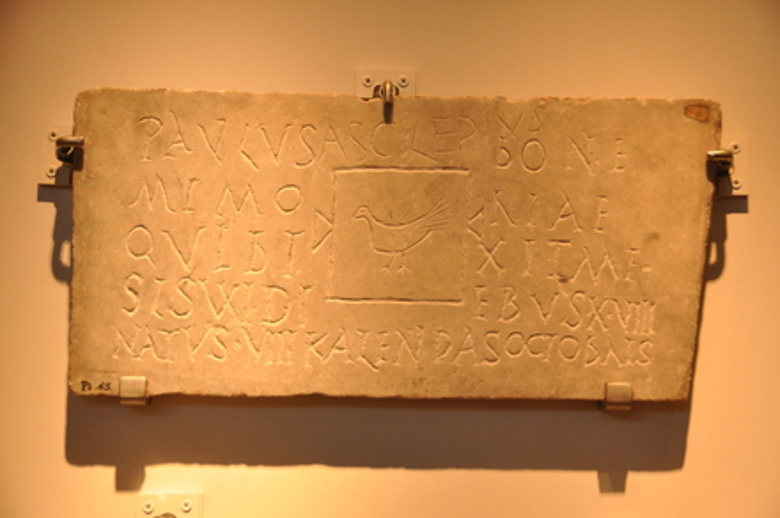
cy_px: 259
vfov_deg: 19.7
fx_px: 1493
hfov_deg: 29.3
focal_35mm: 69
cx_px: 390
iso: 500
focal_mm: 46
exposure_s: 1/50
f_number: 4.5
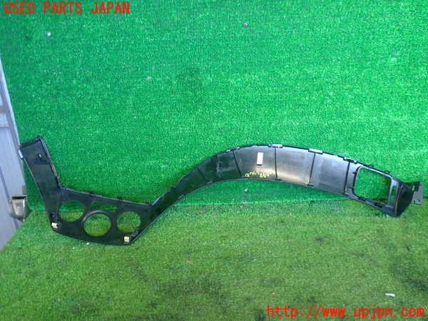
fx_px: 371
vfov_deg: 46.8
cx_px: 214
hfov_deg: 60.0
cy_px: 160
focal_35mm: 30
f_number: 2.3
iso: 200
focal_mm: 5.4
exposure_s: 1/40
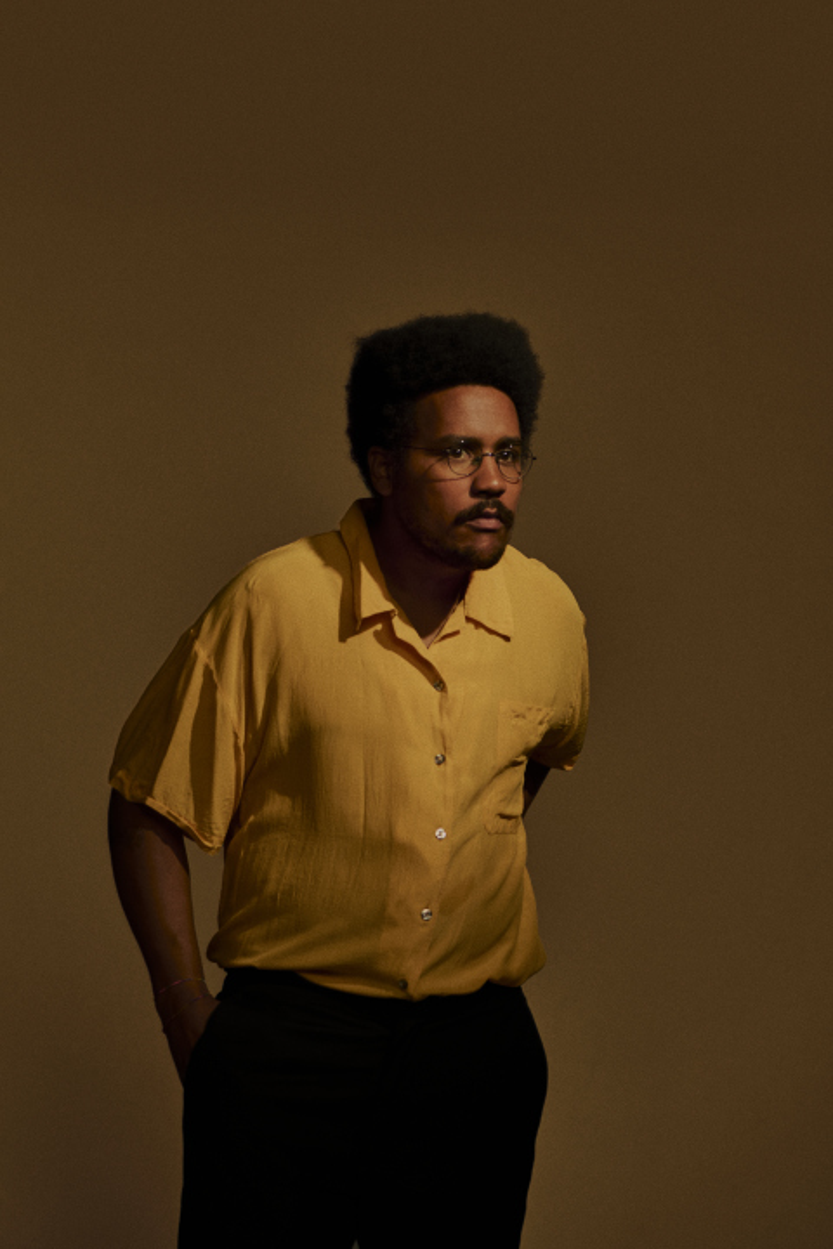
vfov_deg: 19.5
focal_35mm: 105
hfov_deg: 13.0
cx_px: 416
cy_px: 624
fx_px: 3644
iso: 160
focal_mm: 105
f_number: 6.3
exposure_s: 1/50
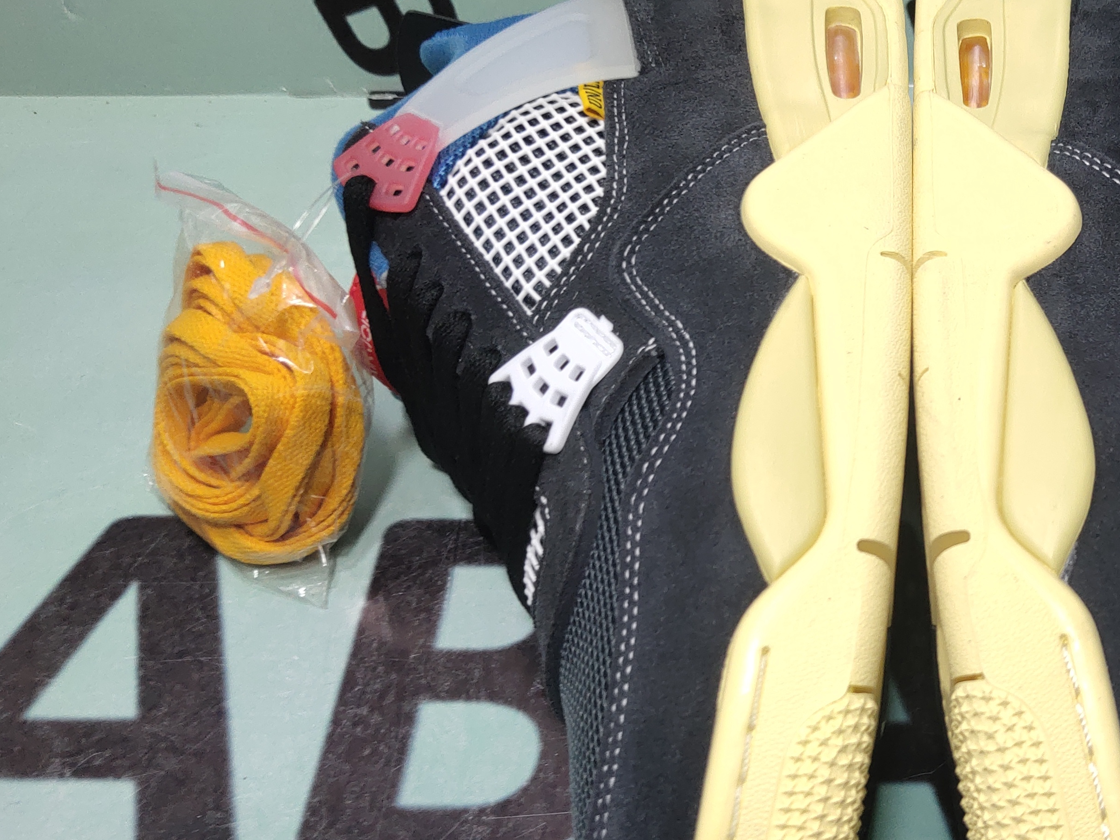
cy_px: 483
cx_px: 900
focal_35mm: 50
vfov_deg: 29.1
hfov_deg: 36.8
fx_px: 1618
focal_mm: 4.35
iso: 118
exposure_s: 1/100
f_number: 1.79
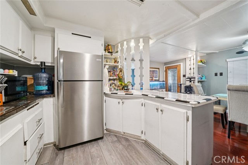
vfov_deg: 85.4
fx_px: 90
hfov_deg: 108.4
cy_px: 82
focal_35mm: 13
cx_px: 124
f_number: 8
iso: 400
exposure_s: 1/4
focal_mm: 13
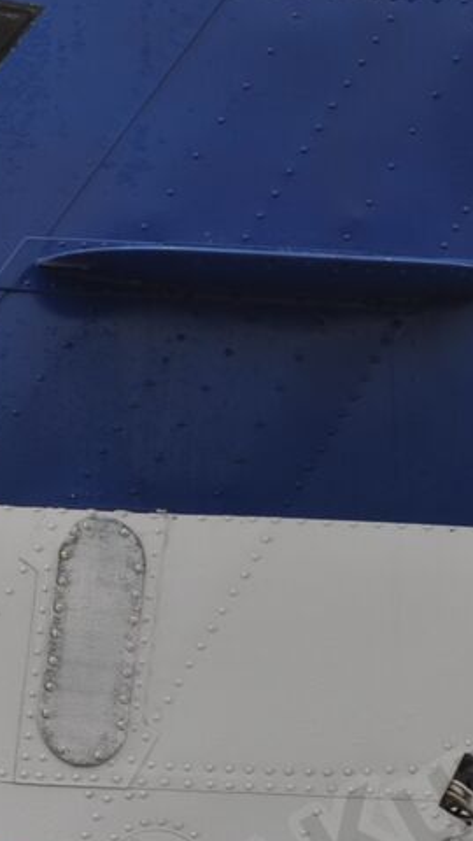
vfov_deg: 2.7
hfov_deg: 1.5
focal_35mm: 795
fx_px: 17726
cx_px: 198
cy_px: 734
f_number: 8
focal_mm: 190
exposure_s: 1/100
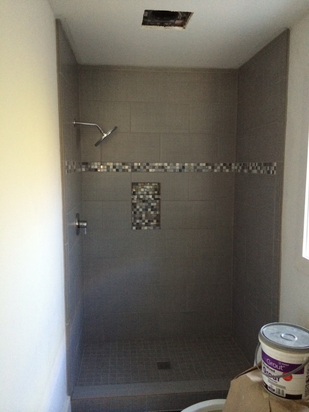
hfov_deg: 46.8
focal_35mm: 30
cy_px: 206
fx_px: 357
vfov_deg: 60.0
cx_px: 154
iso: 320
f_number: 2.2
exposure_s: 1/17
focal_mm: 4.12
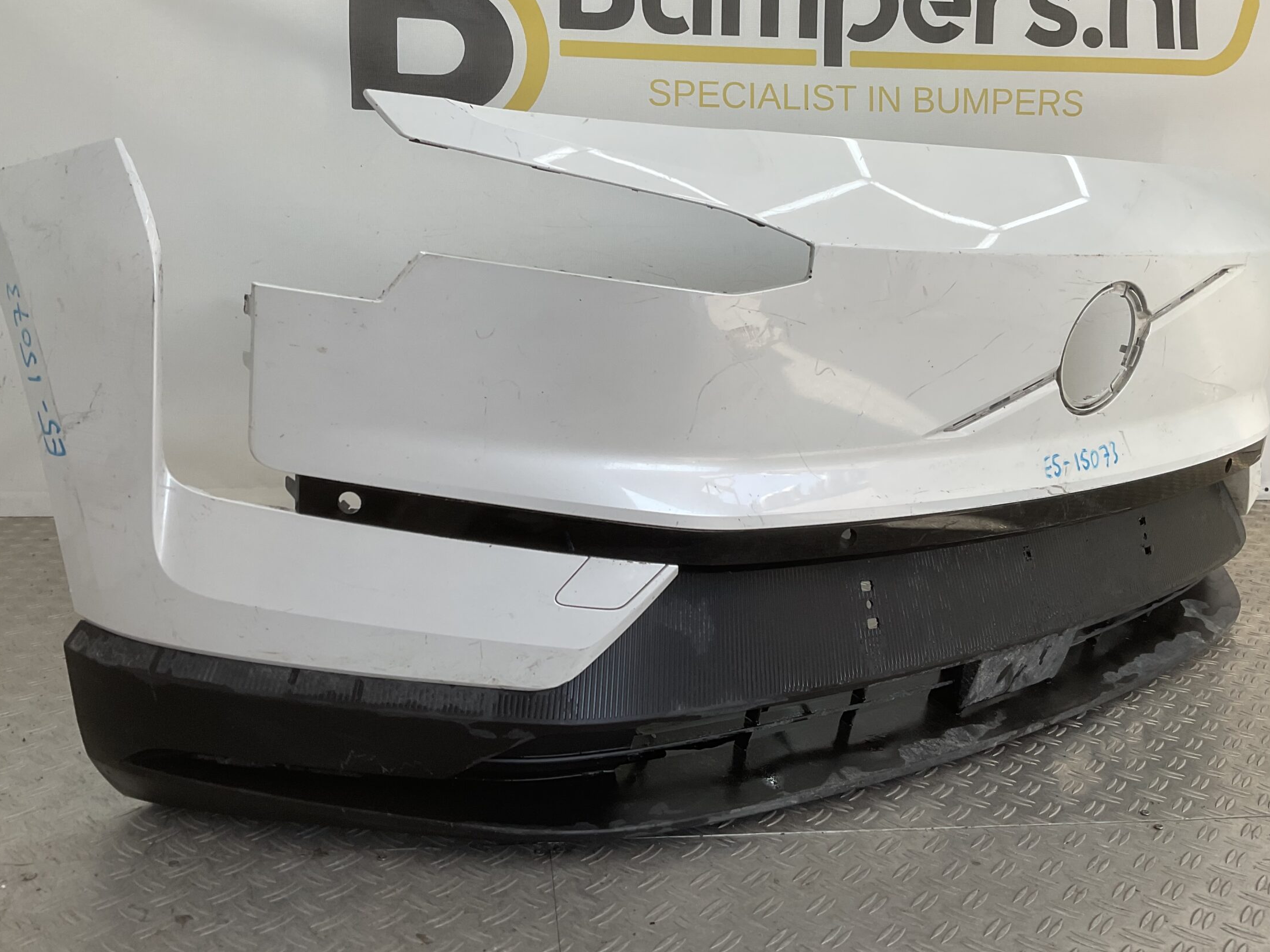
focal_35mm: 34
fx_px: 1247
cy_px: 405
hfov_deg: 53.9
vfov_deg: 41.7
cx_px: 654
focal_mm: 3
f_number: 1.8
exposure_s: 1/265
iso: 16
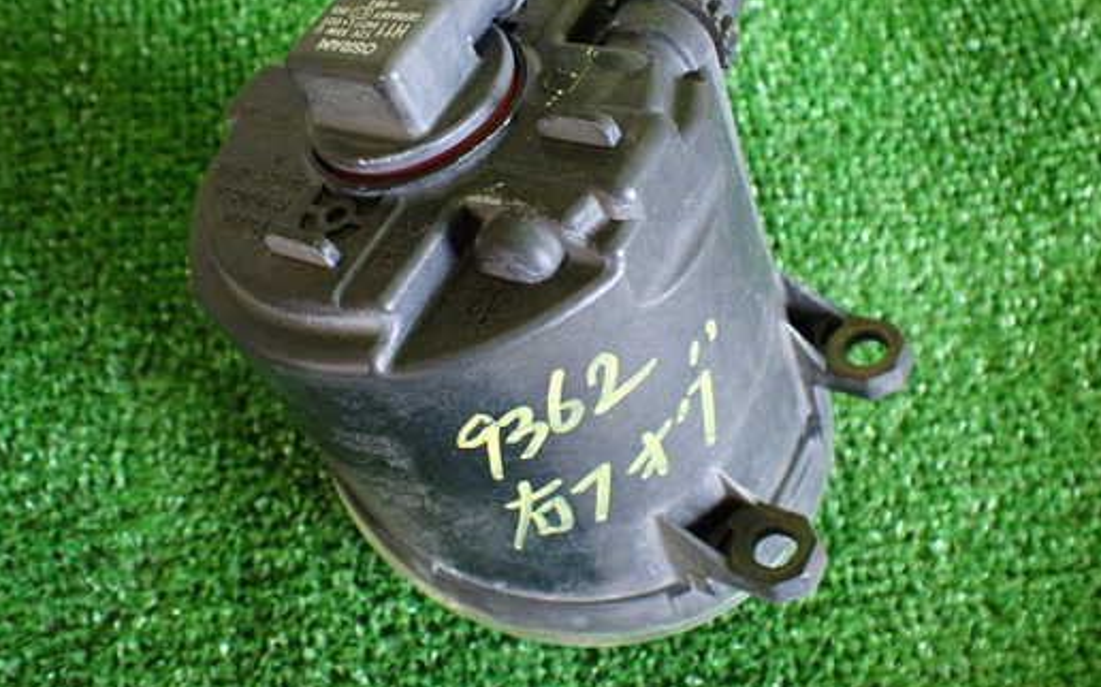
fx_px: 1110
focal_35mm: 37
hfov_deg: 52.8
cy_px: 292
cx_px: 553
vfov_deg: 34.3
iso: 800
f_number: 2.3
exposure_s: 1/50
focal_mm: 5.4
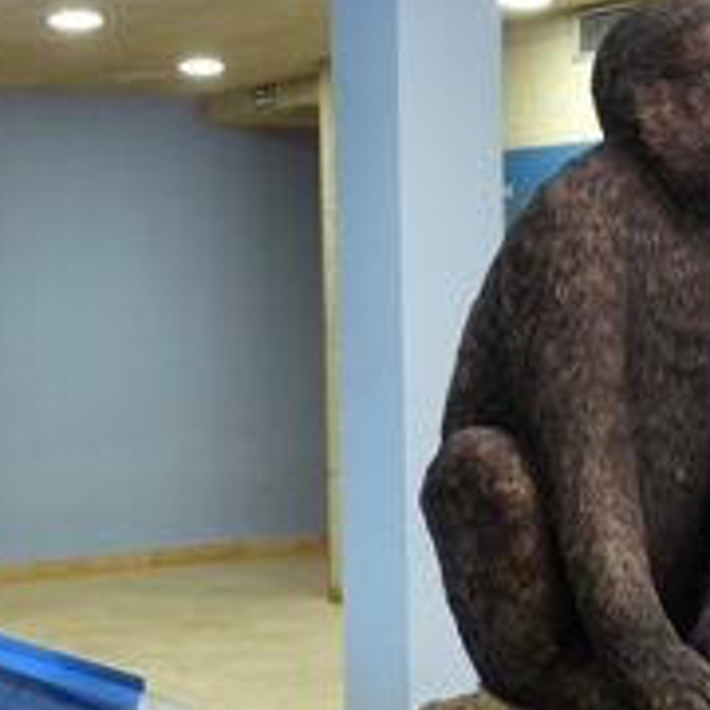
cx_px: 414
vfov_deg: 20.3
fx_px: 1972
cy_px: 525
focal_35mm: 85
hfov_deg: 20.4
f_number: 2.8
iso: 250
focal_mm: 4.8
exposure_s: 1/30
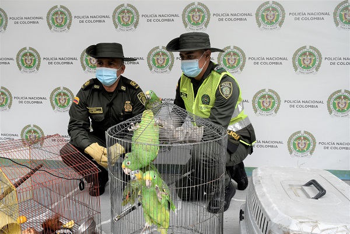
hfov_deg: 67.4
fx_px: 262
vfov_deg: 47.9
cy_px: 117
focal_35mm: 27
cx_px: 175
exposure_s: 1/160
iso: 400
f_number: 6.3
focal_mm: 18
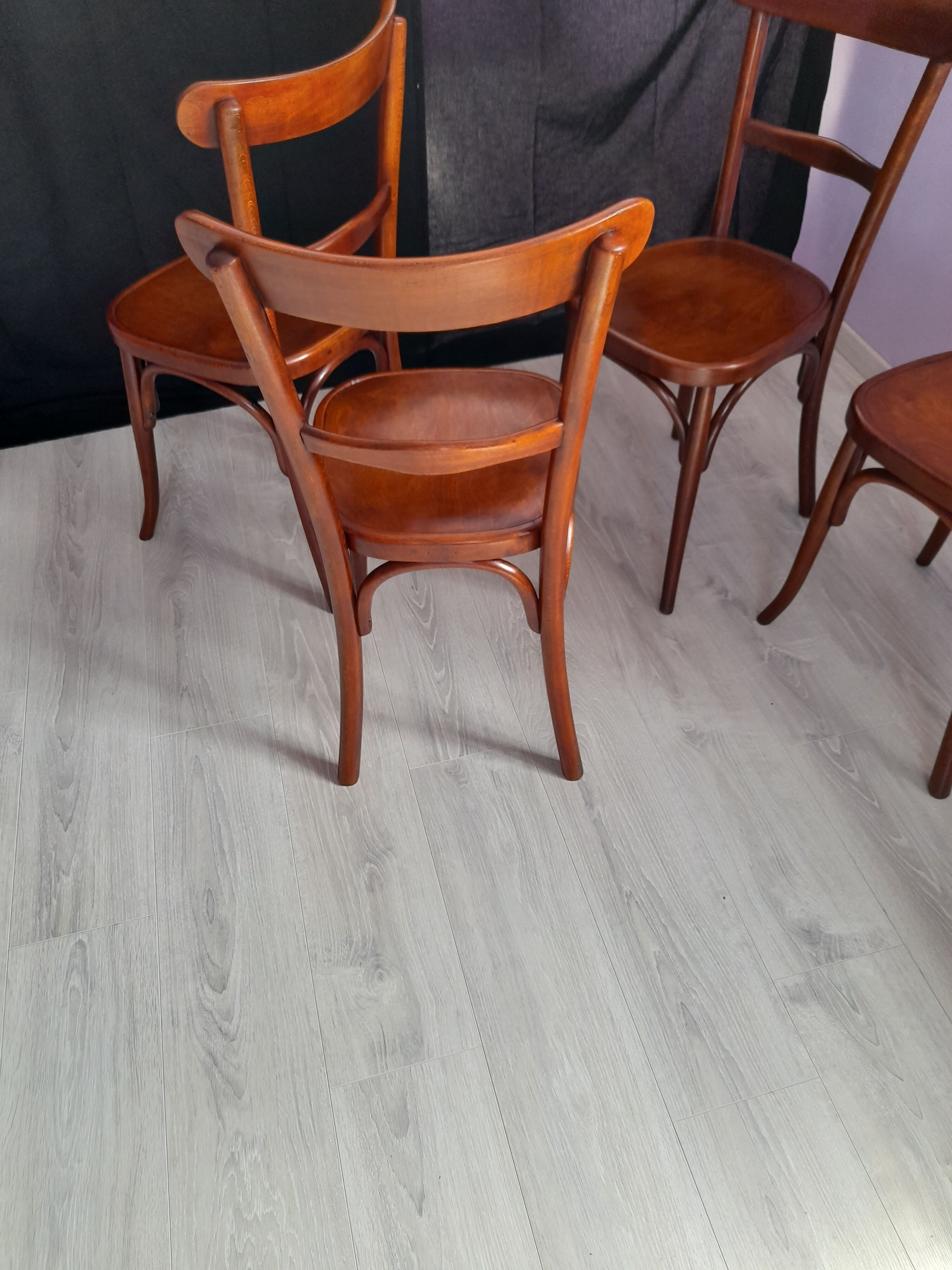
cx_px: 476
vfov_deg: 69.4
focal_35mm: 25
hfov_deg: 54.9
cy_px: 635
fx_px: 917
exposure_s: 1/60
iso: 64
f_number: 2
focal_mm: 4.6
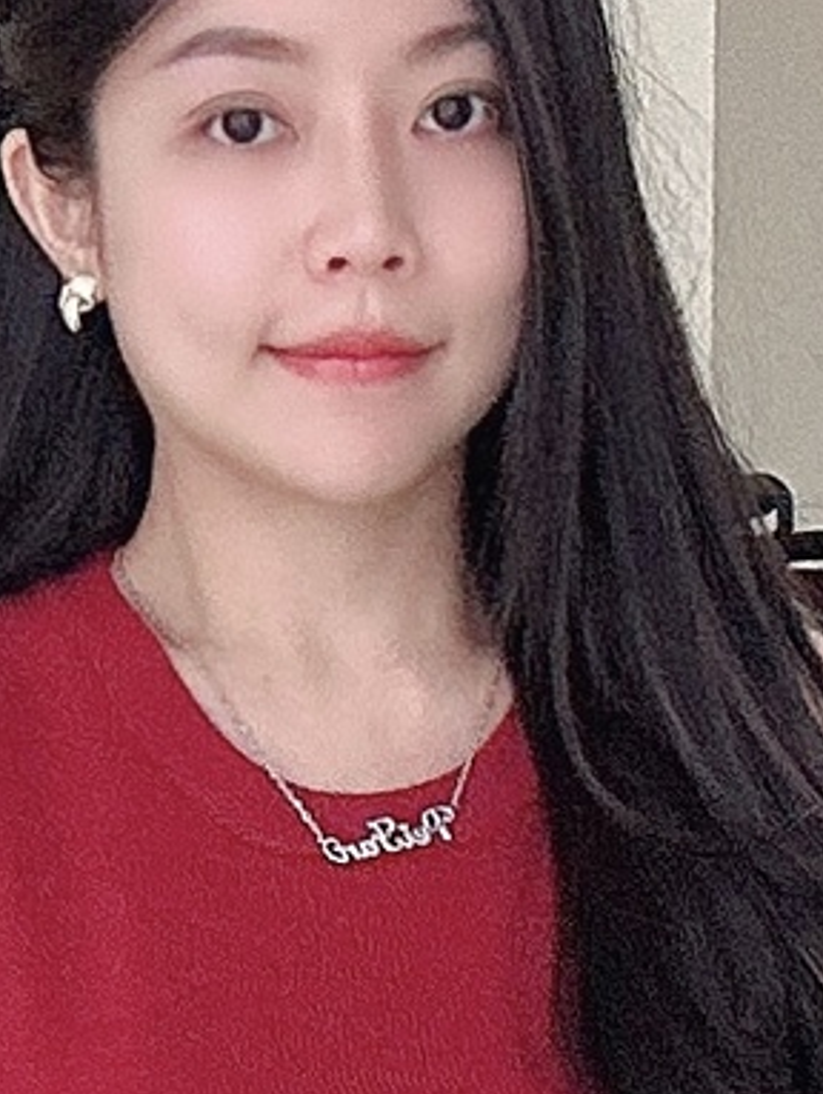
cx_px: 303
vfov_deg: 11.9
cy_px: 2348
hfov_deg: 10.3
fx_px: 4557
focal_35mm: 144
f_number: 1.9
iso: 80
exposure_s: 1/60
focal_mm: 2.69
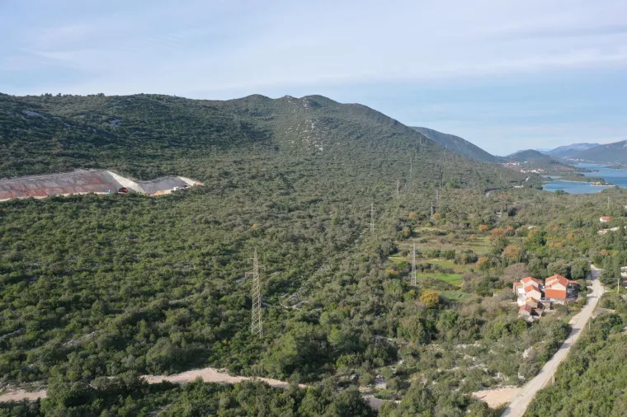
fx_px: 487
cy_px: 208
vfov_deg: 46.4
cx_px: 314
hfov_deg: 65.5
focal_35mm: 28
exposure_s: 1/500
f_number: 5
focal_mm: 10.26
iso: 100
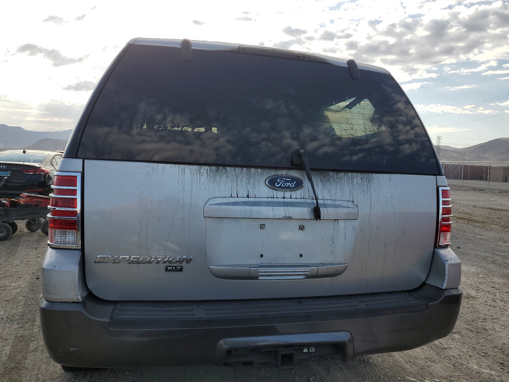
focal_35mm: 26
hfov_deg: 67.3
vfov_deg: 53.1
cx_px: 254
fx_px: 382
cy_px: 191
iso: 50
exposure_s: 1/2500
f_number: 1.5
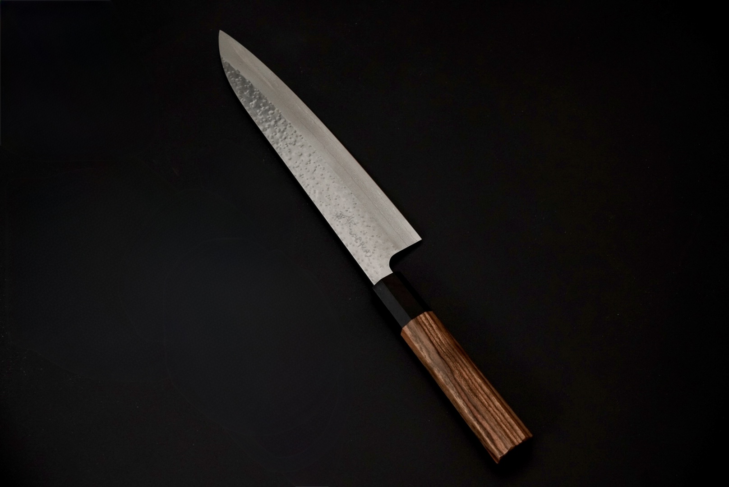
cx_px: 364
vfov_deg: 18.2
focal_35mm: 75
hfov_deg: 27.0
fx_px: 1520
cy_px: 244
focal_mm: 50
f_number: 5.6
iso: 640
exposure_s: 1/160
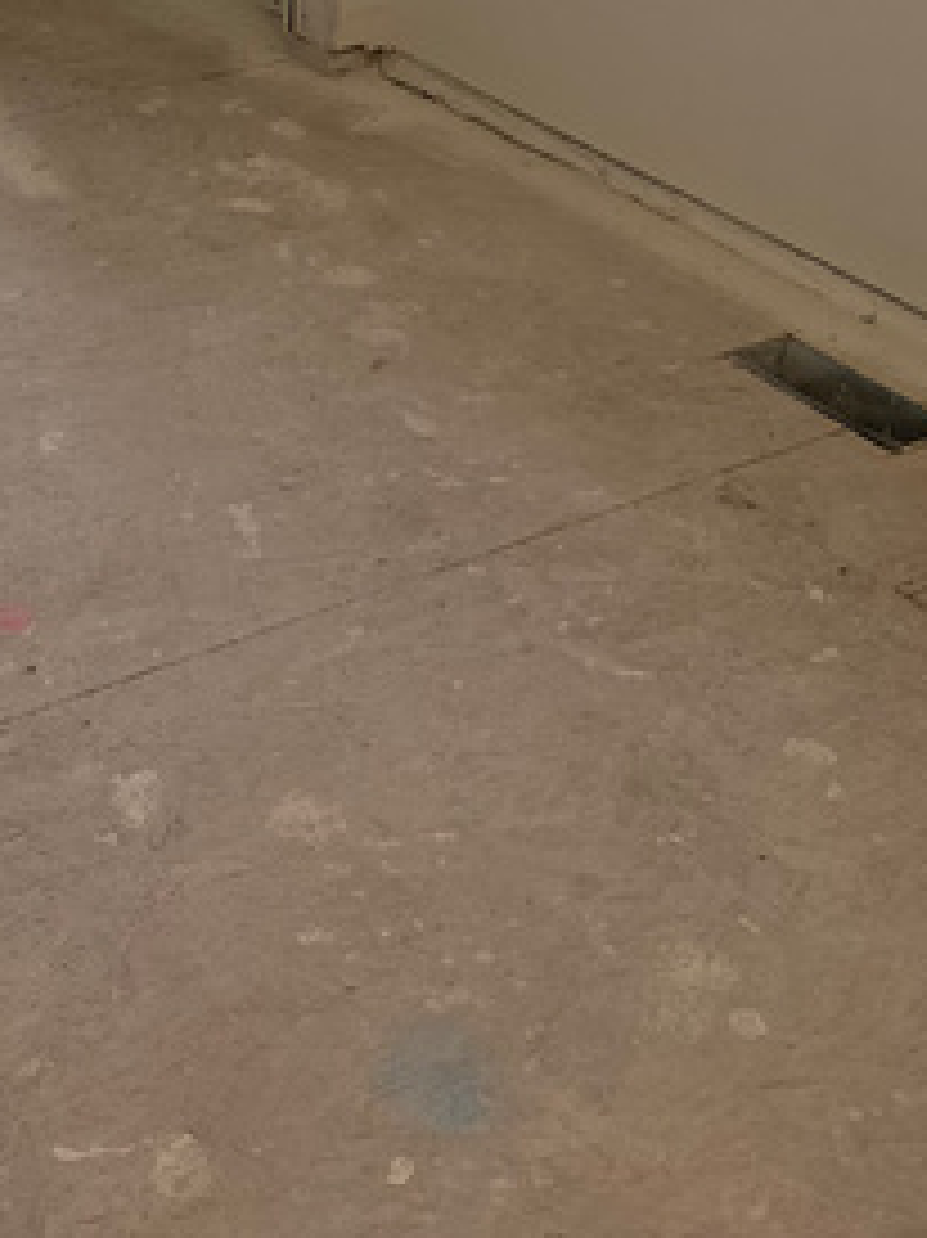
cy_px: -324
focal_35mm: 67
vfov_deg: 25.4
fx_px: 2394
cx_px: -50
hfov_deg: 21.0
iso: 160
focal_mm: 6.76
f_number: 1.78
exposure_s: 1/243
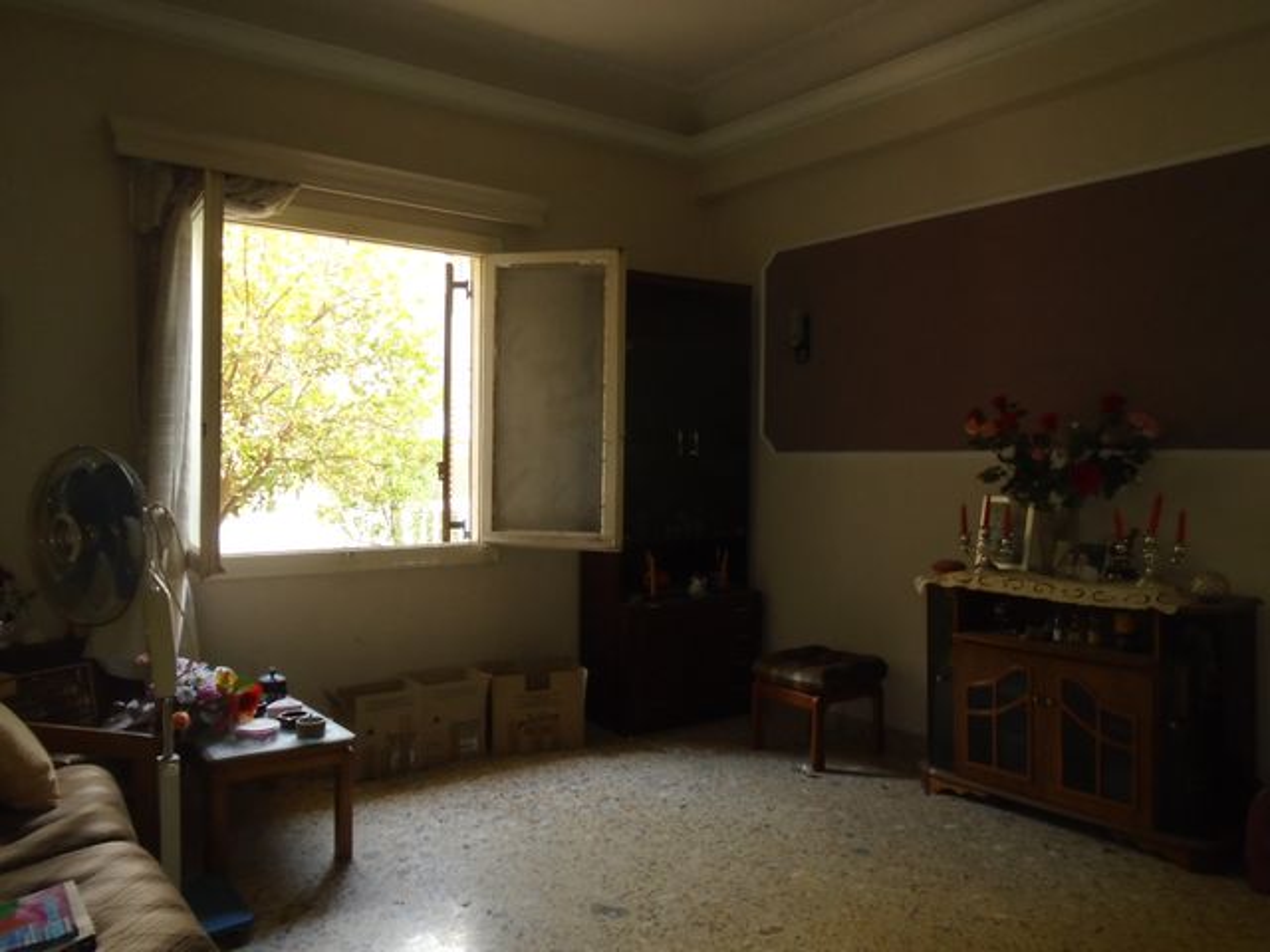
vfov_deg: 53.1
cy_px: 476
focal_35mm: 26
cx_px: 635
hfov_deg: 67.3
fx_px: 954
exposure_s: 1/30
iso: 200
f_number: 3.2
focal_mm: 4.6
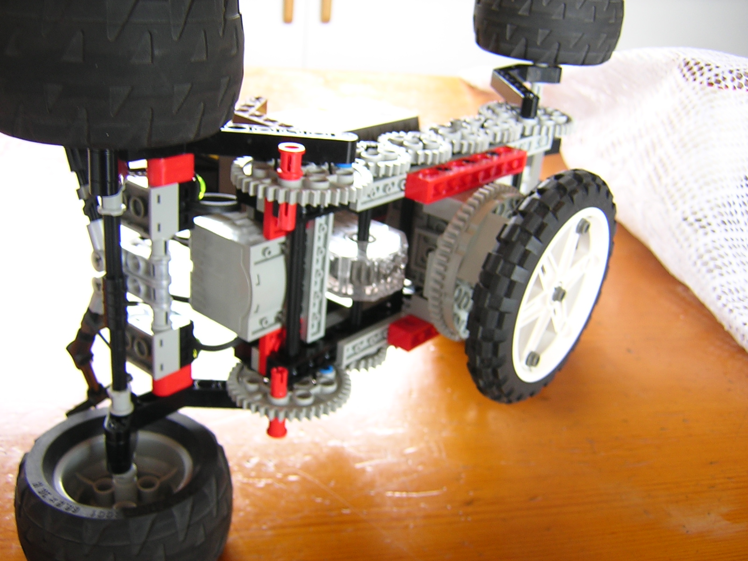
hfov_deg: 51.4
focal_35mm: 36
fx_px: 778
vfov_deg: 39.7
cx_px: 374
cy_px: 280
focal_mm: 4.7
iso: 100
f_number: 2.6
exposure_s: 1/6.5
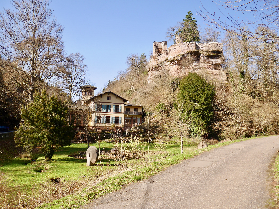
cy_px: 104
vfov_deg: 44.2
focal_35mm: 32
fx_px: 258
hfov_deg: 56.8
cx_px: 140
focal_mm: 16
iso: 200
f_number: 5
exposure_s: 1/160
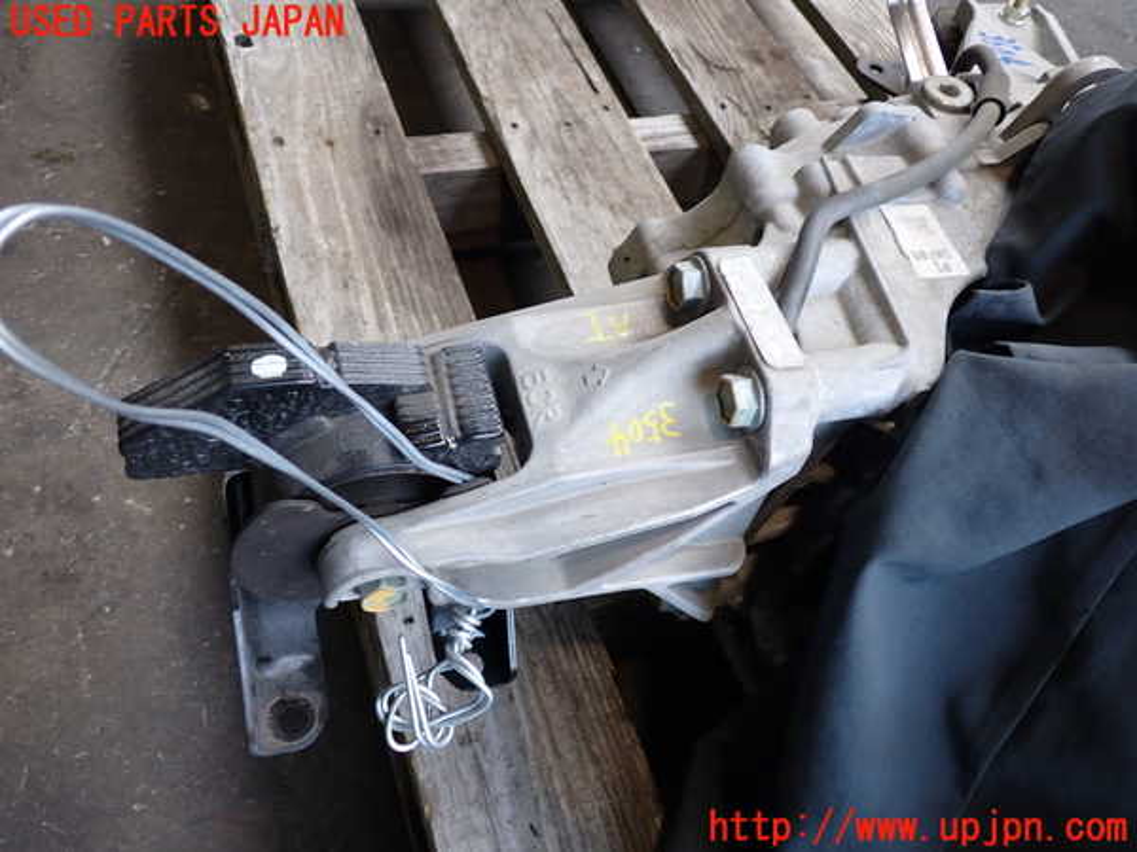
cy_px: 426
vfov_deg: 46.8
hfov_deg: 60.0
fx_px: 985
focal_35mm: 30
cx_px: 568
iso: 200
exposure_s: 1/100
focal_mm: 5.4
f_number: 2.3
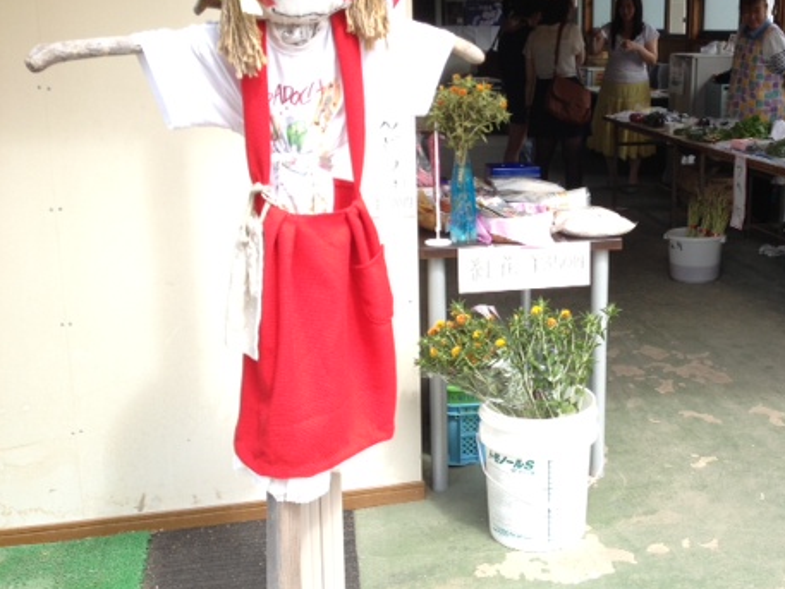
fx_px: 1111
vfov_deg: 29.6
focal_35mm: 49
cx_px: 548
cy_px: 232
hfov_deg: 38.3
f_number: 2.4
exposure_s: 1/341
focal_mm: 4.28
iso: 50
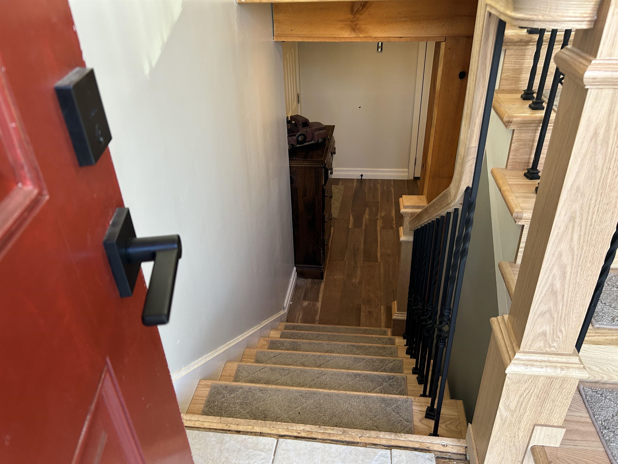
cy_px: 232
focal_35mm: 26
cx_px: 309
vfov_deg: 53.1
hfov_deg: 67.3
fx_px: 464
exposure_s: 1/60
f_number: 1.5
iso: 160
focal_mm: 5.7
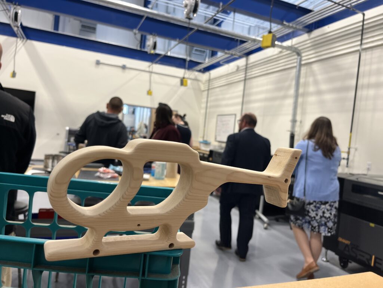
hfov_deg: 67.3
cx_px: 192
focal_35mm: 26
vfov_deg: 53.1
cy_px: 144
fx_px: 288
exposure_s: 1/120
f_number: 1.6
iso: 100
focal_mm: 5.1
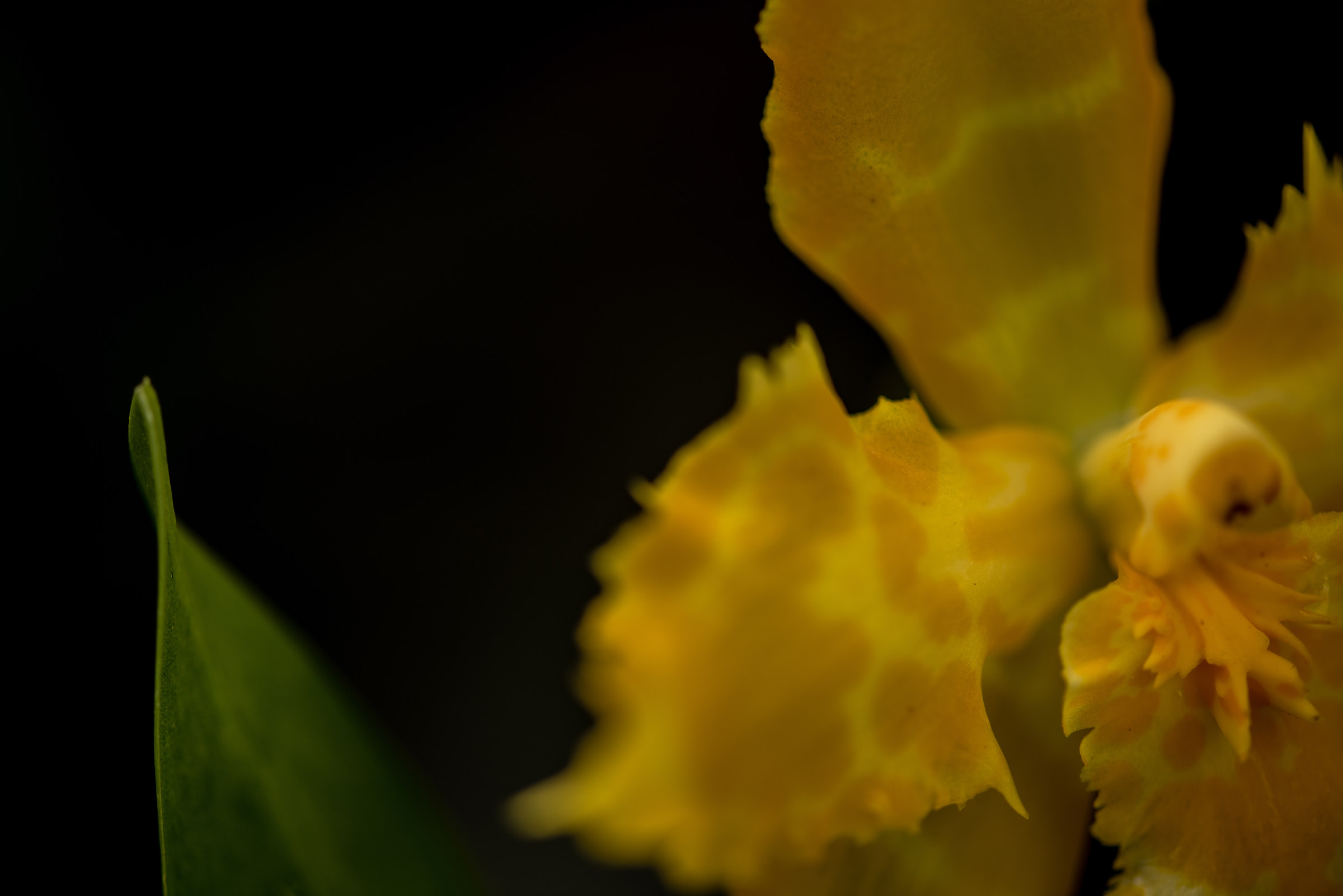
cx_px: 672
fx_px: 3918
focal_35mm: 105
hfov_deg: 19.5
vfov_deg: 13.0
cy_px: 448
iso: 100
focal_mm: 105
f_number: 3.5
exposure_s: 1/160
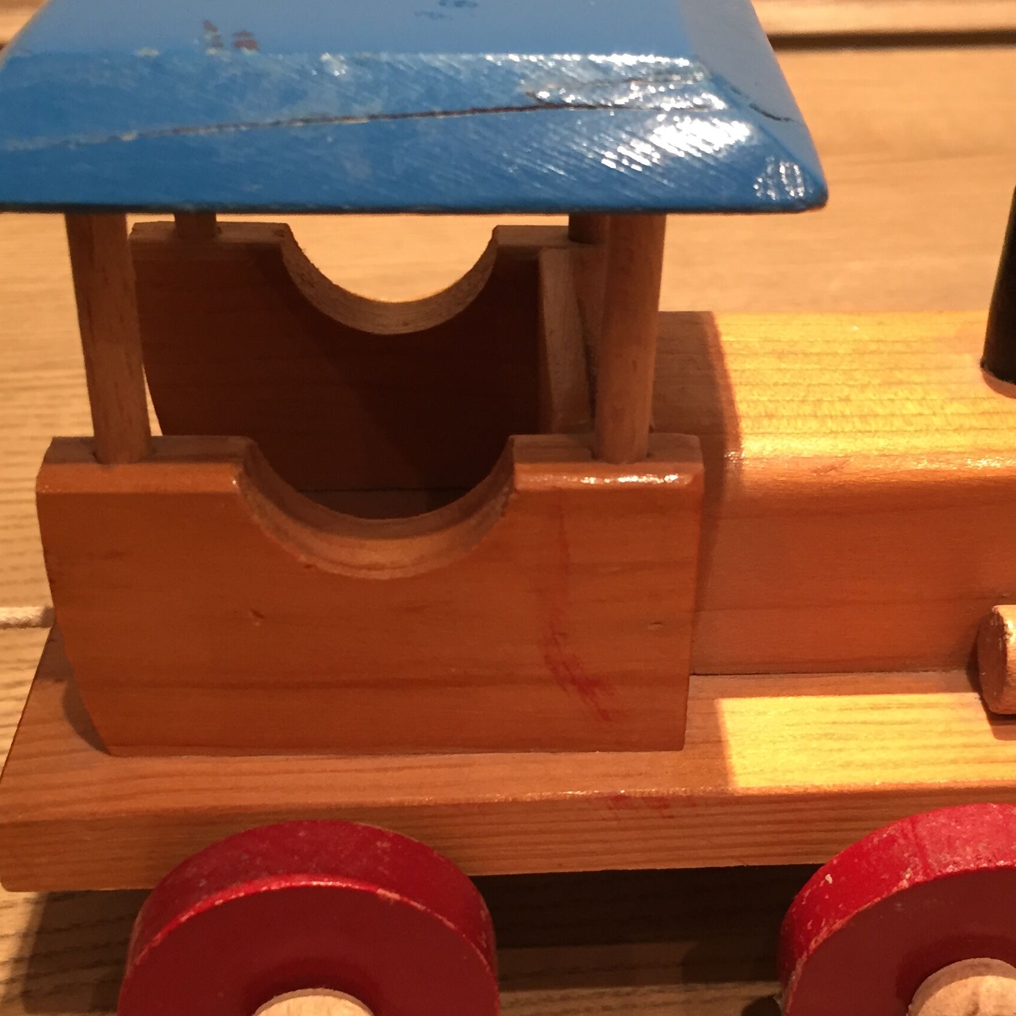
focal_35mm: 49
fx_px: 1627
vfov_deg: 34.5
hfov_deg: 34.6
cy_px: 633
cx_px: 597
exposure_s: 1/33
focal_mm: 4.15
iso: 160
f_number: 2.2
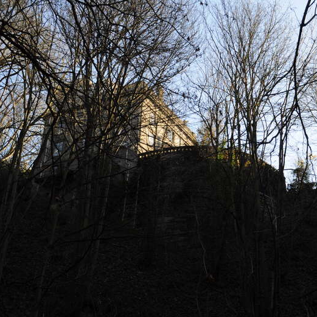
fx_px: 446
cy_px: 157
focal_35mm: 43
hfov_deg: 38.9
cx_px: 197
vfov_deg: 39.2
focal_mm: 22
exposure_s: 1/160
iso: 200
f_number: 6.3
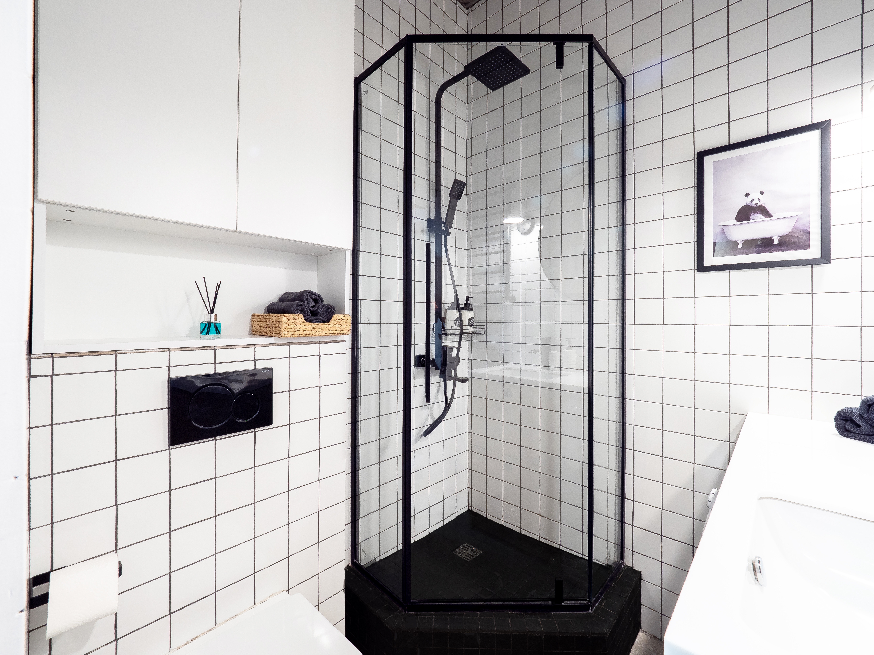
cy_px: 328
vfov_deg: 85.7
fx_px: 353
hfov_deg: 102.1
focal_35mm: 14
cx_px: 437
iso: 200
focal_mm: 7
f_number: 7.1
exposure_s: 1/2.5
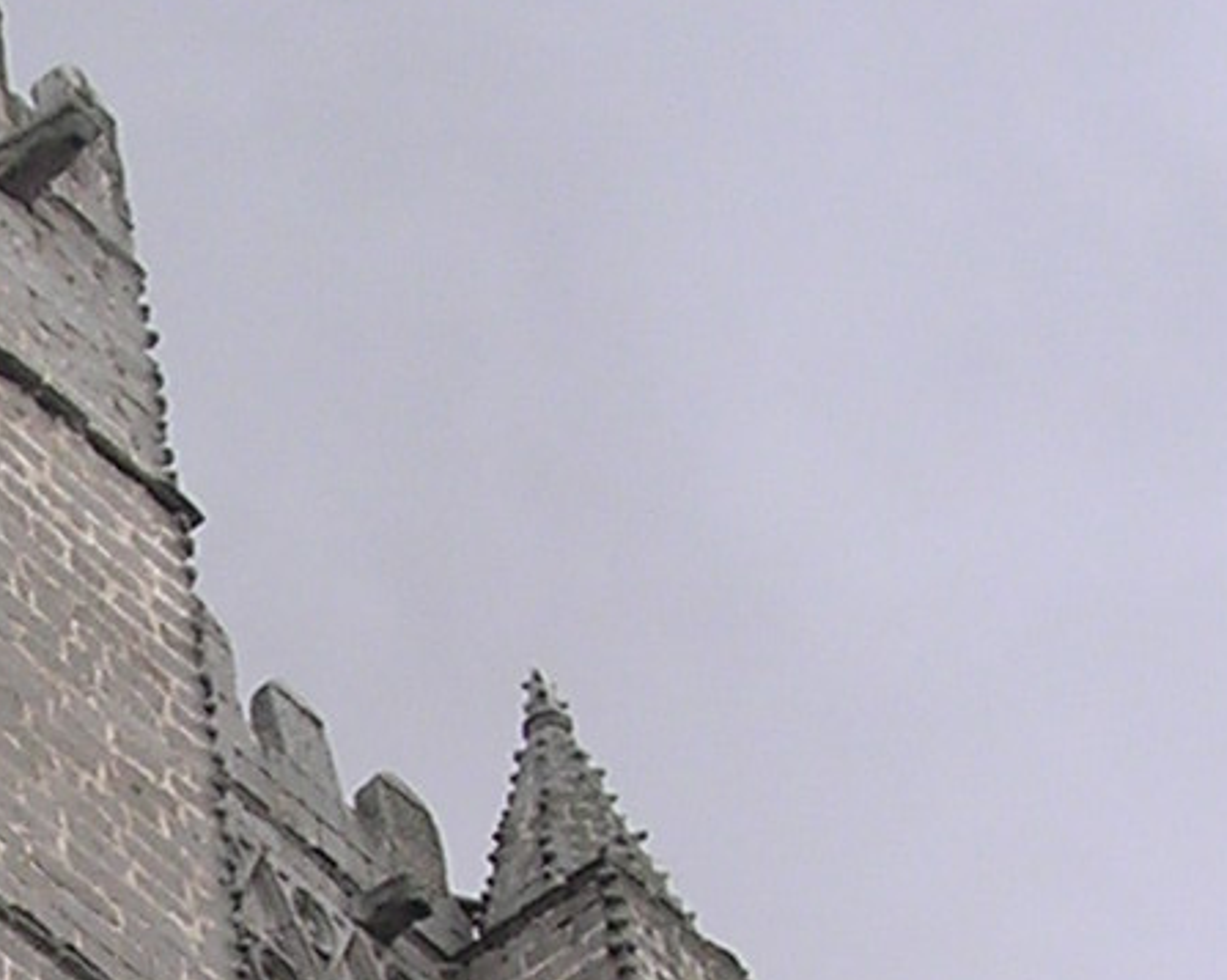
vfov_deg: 8.8
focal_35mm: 170
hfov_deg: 11.1
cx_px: -277
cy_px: 1502
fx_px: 6169
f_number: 2.8
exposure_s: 1/172
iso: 100
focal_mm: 5.8
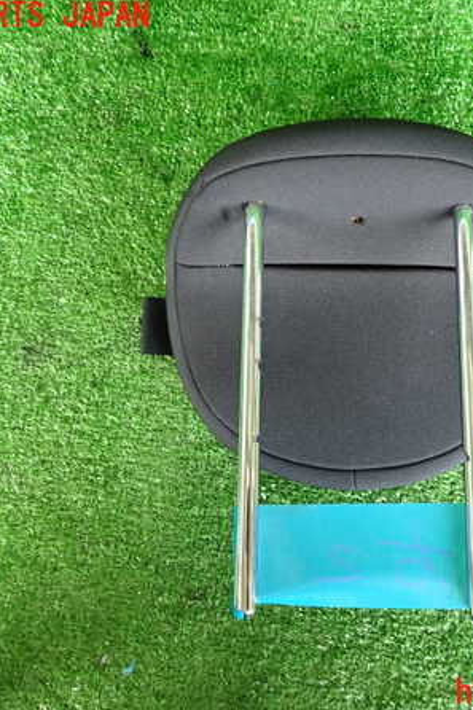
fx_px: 690
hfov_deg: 37.2
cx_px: 338
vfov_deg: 54.5
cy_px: 355
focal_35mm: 35
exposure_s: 1/60
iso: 200
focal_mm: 4.5
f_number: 2
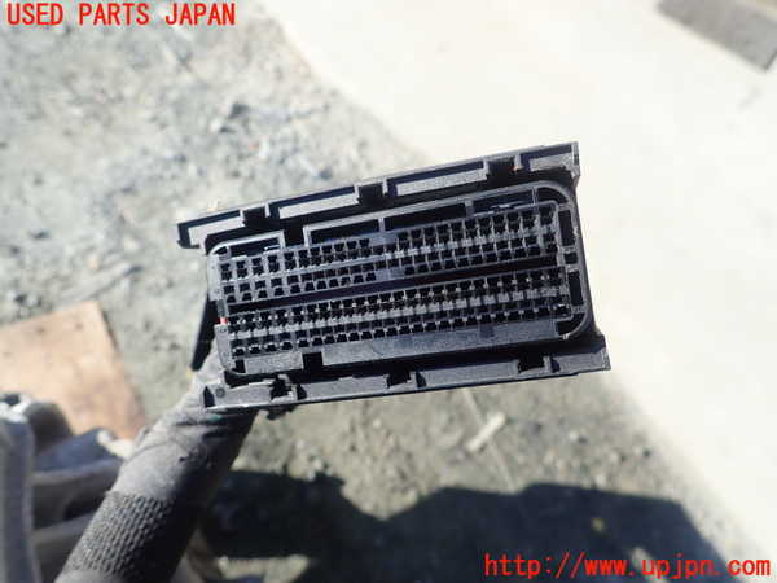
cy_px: 292
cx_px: 388
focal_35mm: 25
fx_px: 561
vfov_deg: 54.9
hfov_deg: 69.4
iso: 100
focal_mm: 4.5
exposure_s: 1/320
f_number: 2.8
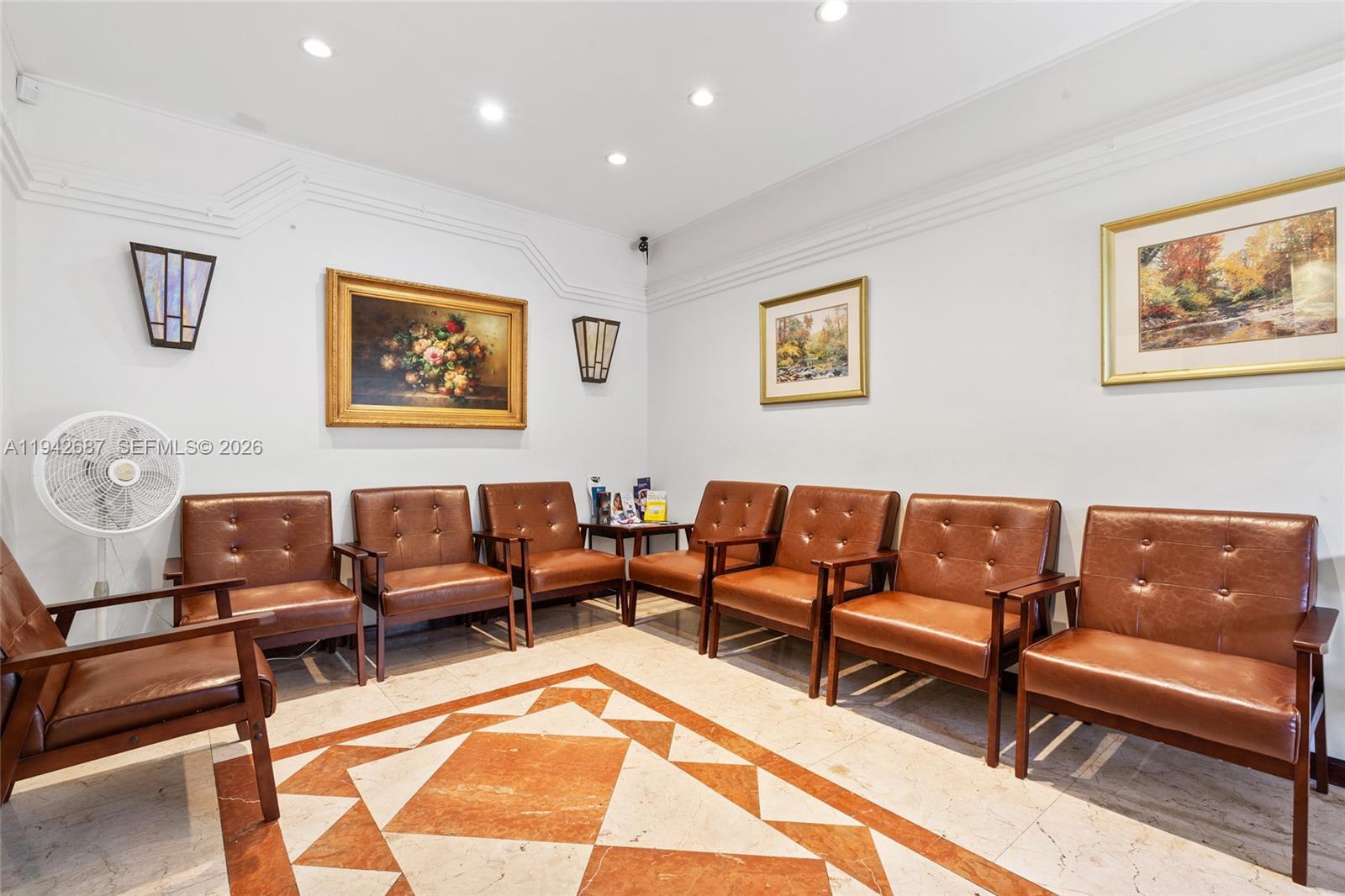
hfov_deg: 96.7
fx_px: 598
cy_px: 448
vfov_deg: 73.7
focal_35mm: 16
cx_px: 672
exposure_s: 1.3
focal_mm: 16
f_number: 13
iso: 250
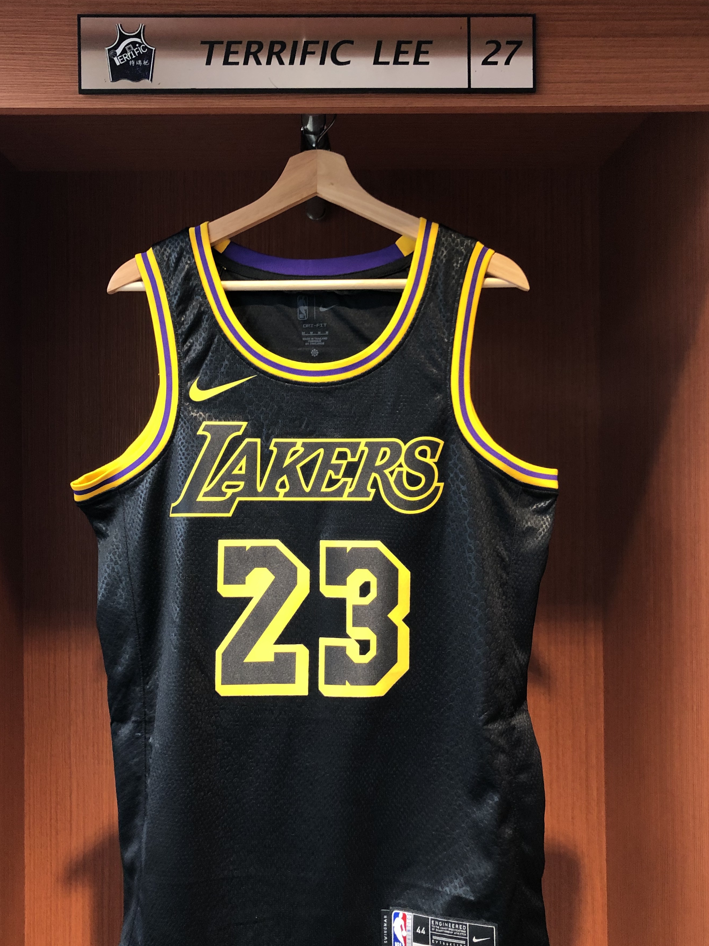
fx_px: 874
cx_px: 329
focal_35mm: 32
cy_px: 471
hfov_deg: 44.1
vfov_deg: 56.8
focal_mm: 3.99
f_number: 1.8
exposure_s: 1/15
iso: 50
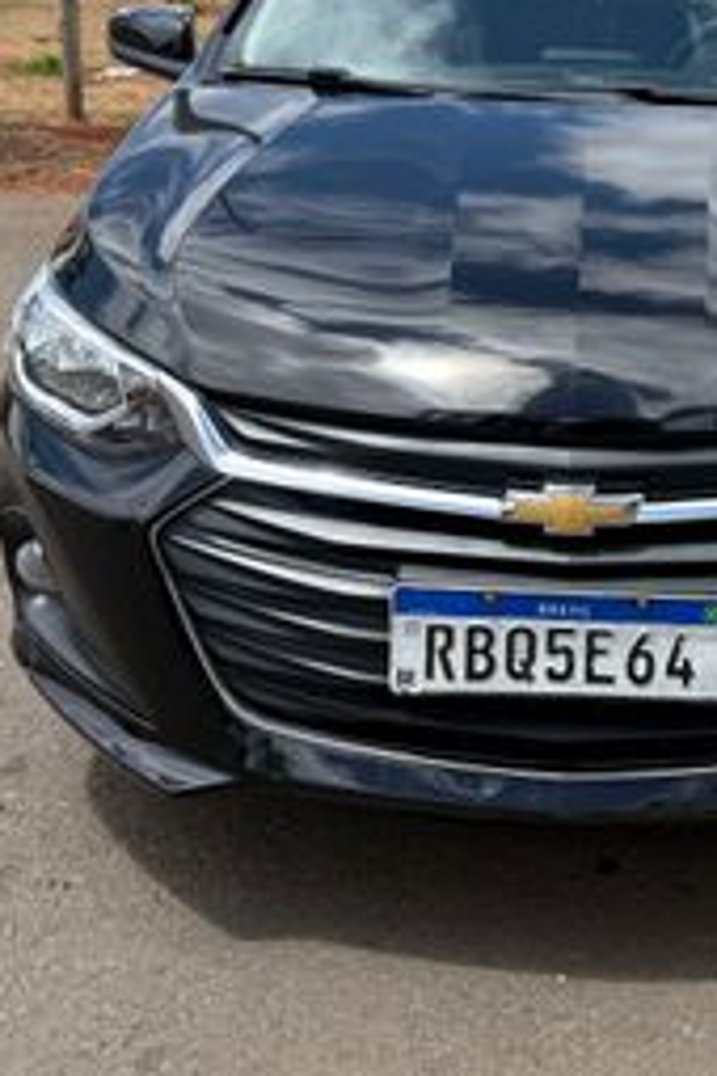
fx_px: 1374
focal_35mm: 46
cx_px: 582
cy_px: 367
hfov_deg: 28.6
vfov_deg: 42.2
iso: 100
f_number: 1.78
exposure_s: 1/3953
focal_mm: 6.76
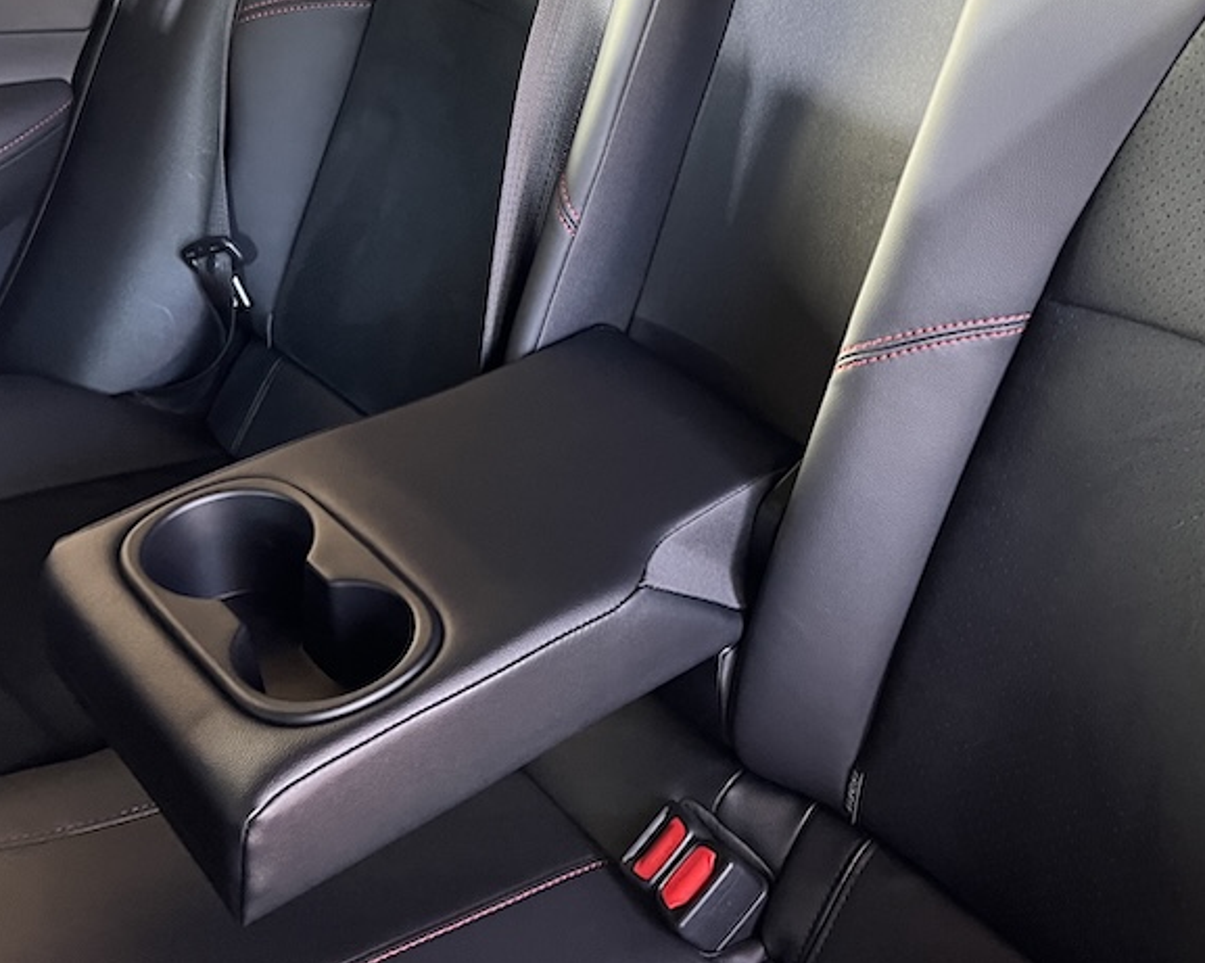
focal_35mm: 44
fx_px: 1568
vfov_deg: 33.1
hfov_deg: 41.5
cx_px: 798
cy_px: 188
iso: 400
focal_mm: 5.7
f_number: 1.5
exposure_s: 1/60
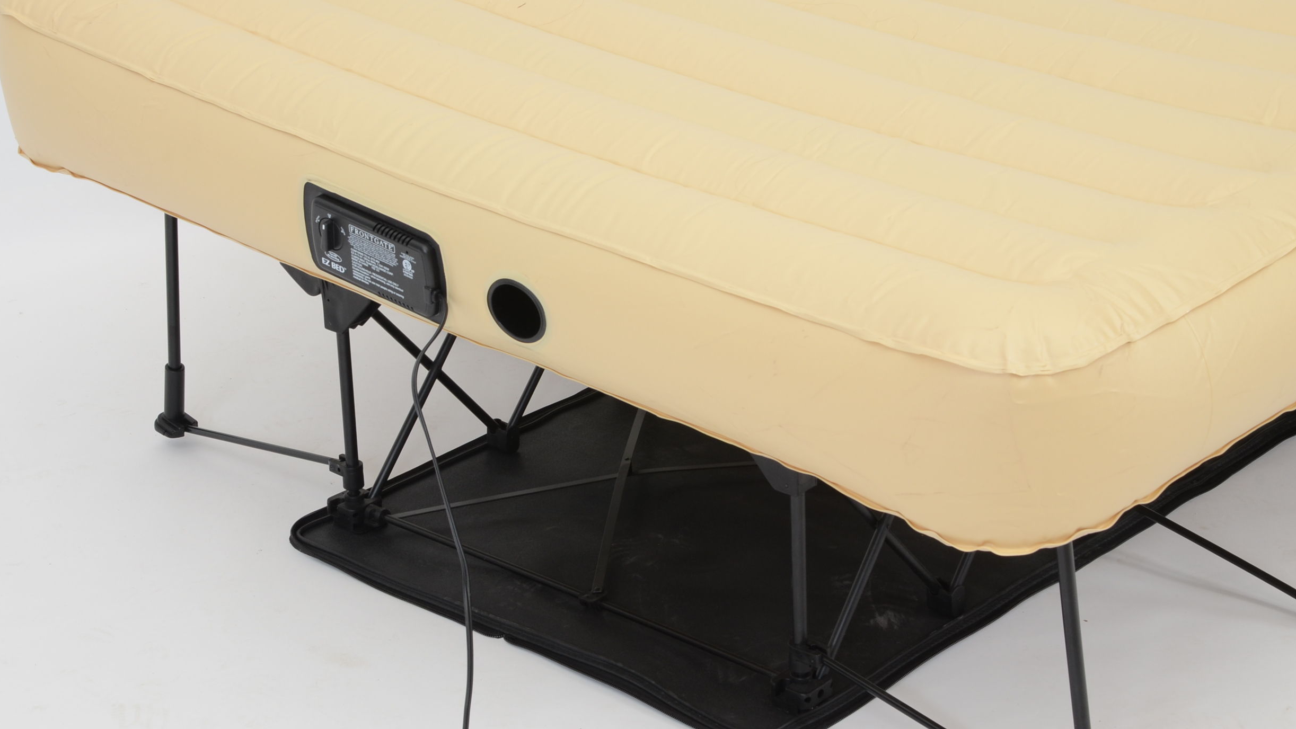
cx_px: 645
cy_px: 322
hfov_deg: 26.8
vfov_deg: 15.3
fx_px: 2715
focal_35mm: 79
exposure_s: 1/125
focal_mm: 50
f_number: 11
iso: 320
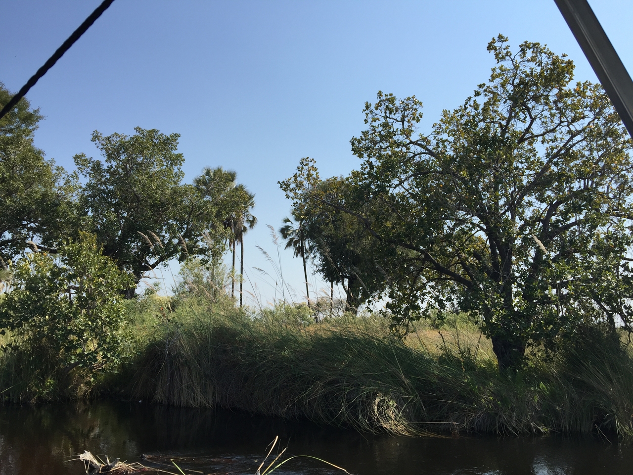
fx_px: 530
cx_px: 316
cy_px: 238
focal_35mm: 29
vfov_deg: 48.2
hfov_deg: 61.7
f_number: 2.2
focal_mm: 4.15
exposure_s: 1/1522
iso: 32
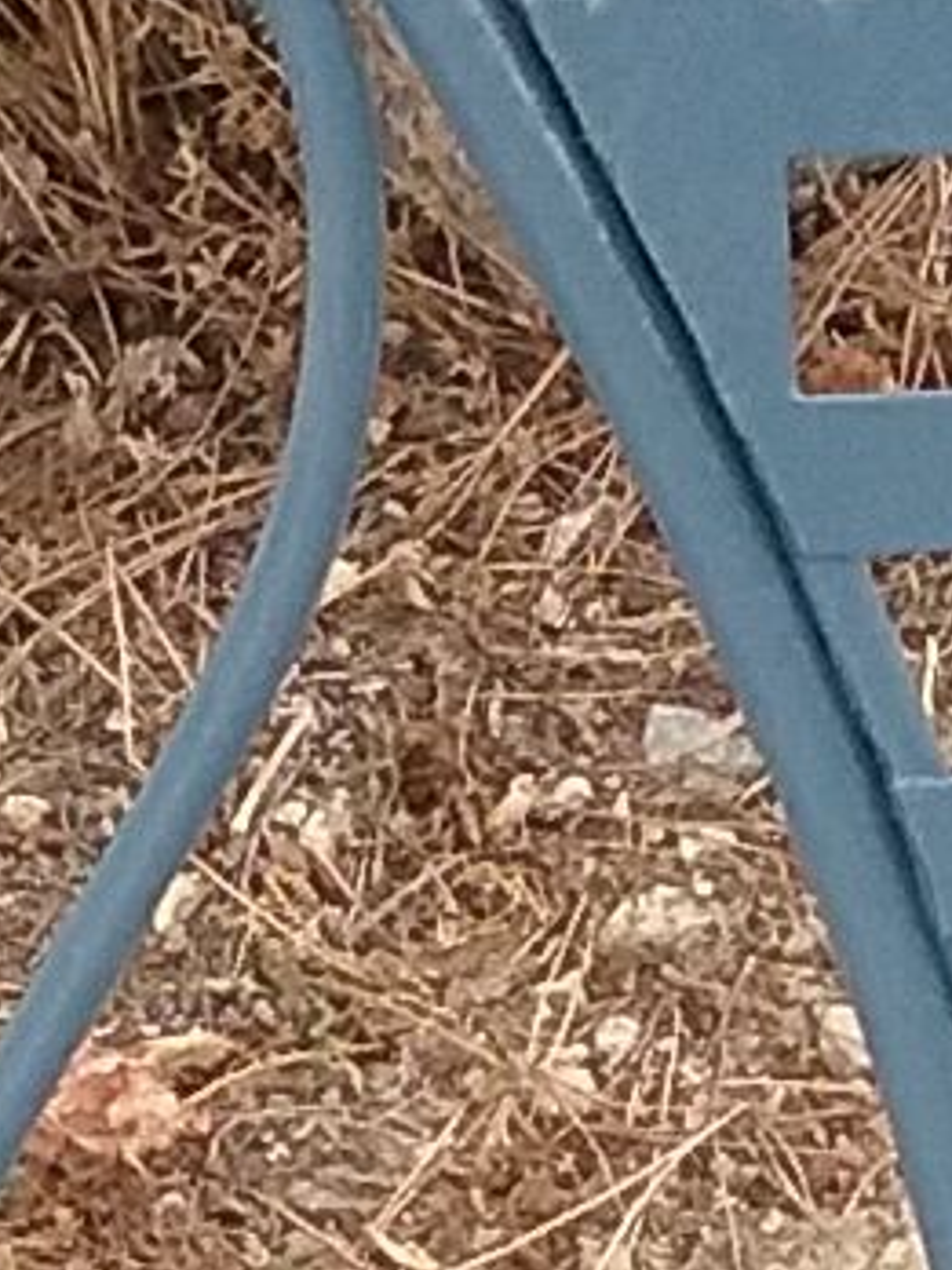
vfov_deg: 8.4
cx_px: 802
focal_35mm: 231
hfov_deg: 6.4
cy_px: 1858
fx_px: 8471
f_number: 2.2
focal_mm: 3.3
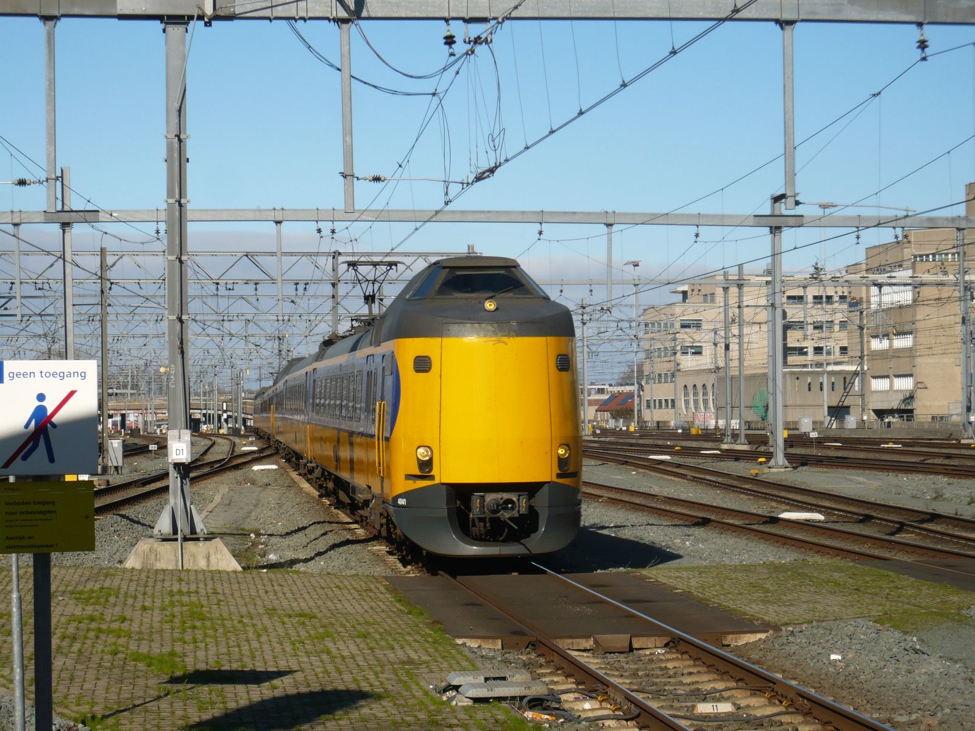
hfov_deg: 22.0
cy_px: 366
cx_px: 488
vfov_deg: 16.6
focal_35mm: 89
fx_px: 2507
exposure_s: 1/125
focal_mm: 14.8
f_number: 13
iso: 100
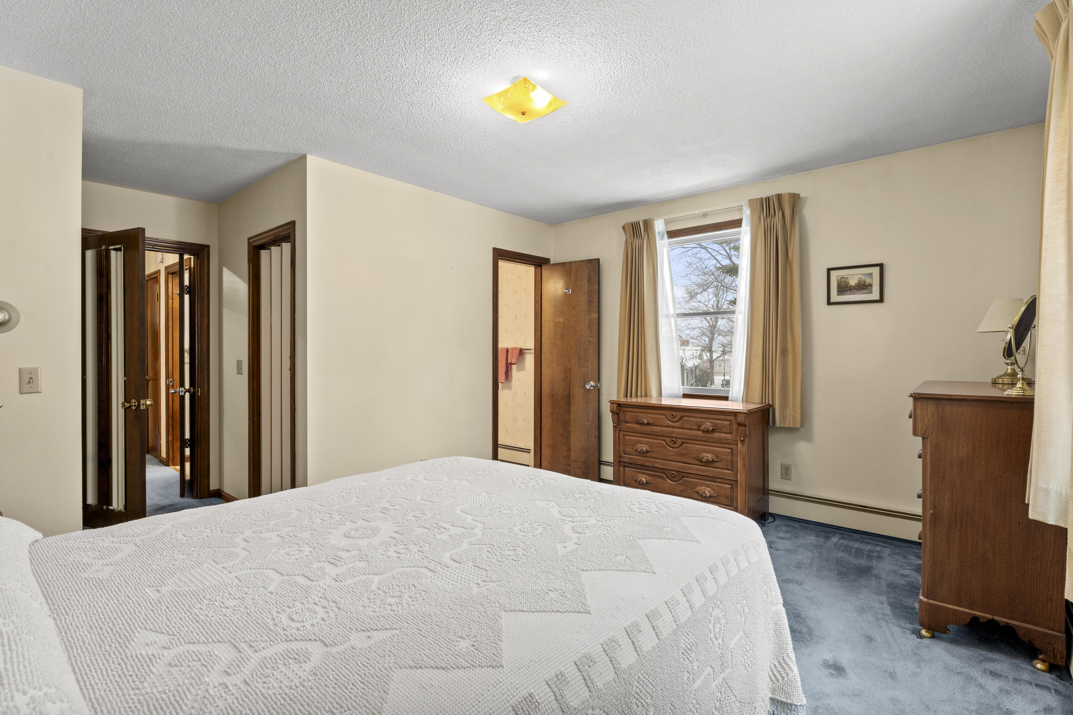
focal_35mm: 17
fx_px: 498
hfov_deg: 94.3
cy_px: 358
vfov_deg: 71.4
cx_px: 536
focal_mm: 16.7
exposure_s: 1/2
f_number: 9
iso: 250
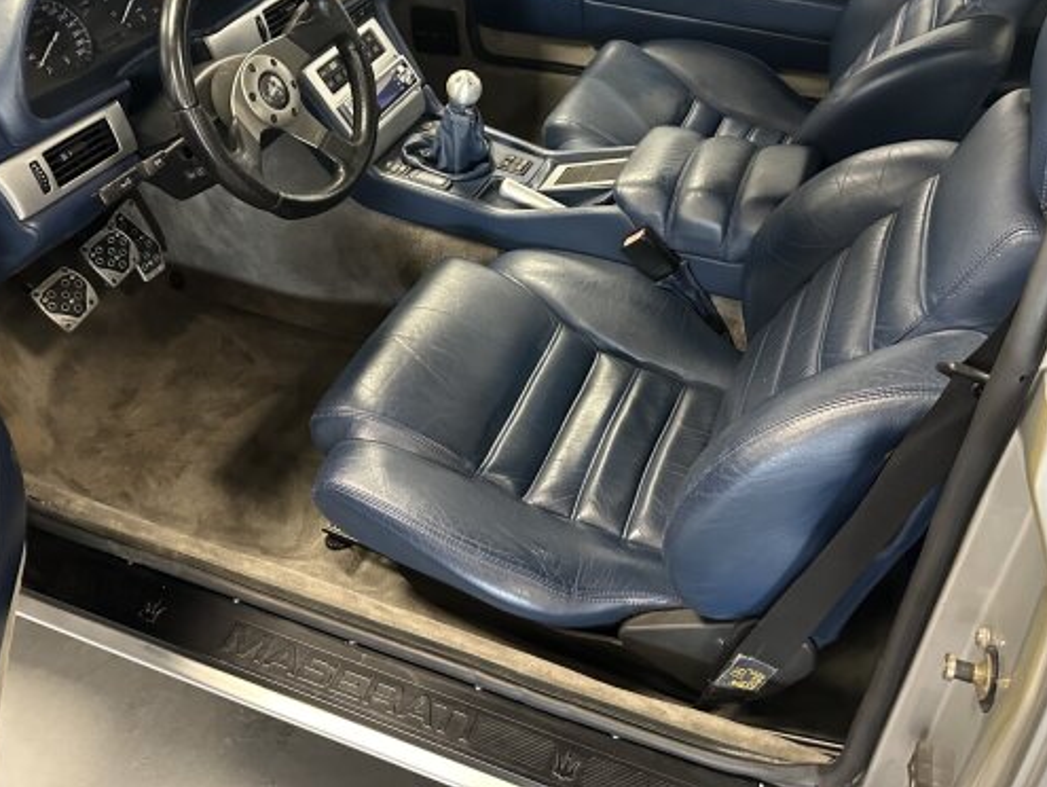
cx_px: 548
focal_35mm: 31
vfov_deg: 45.0
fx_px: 938
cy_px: 281
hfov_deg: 58.3
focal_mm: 6.86
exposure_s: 1/55
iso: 1000
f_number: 1.78
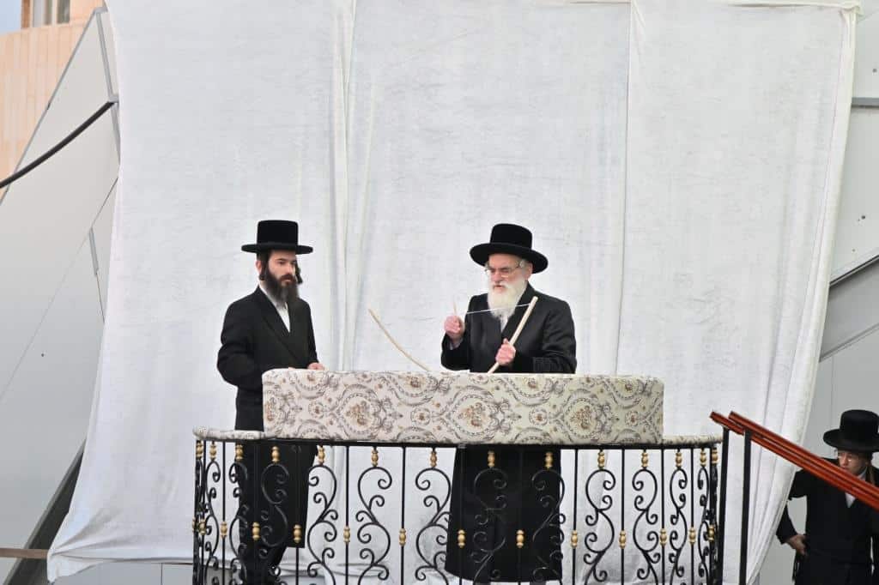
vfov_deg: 7.6
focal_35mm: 180
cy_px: 292
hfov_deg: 11.4
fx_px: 4393
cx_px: 440
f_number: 4
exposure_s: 1/320
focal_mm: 120
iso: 640
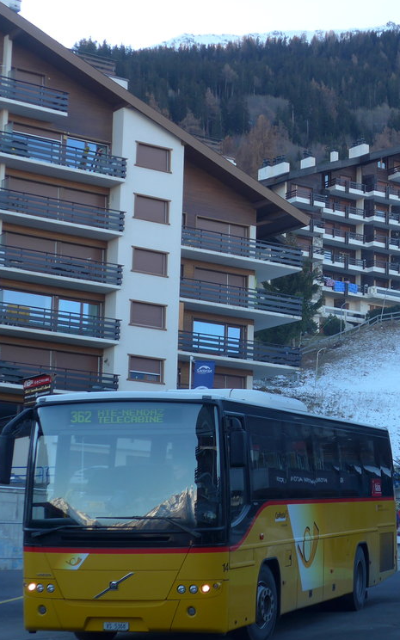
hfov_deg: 13.8
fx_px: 1640
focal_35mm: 94
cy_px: 314
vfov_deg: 22.1
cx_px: 366
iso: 80
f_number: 3.4
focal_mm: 11.3
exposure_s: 1/160
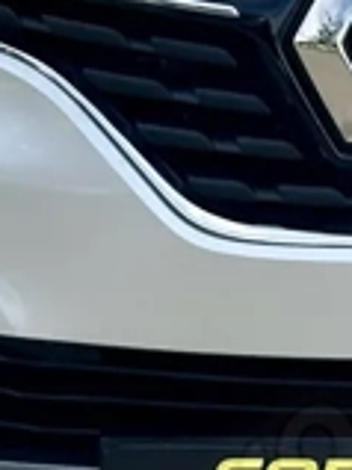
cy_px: -65
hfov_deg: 4.9
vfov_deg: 6.5
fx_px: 4100
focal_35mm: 302
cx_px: 385
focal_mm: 6.86
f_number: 1.78
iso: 64
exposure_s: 1/3155
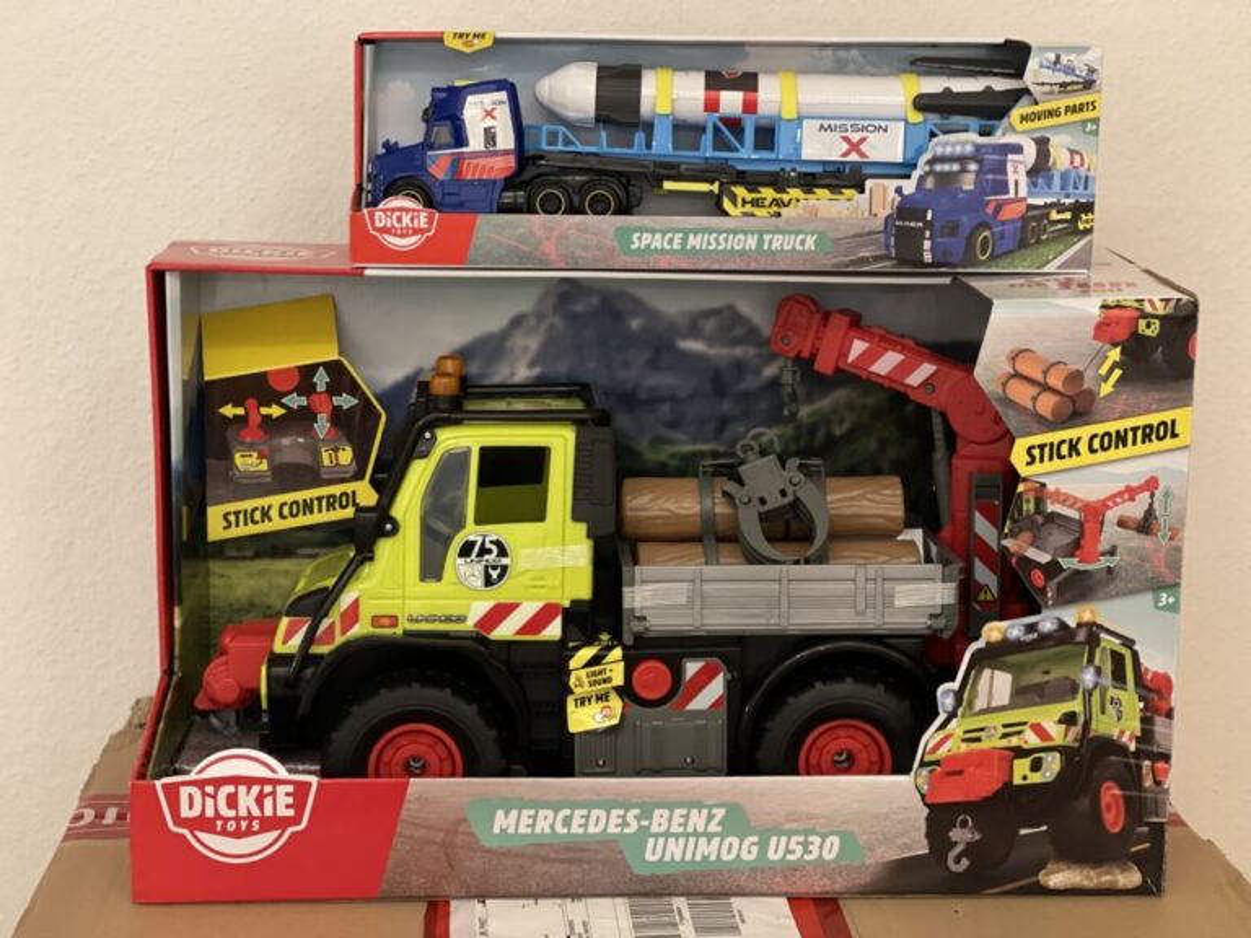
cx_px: 626
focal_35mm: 64
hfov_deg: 30.3
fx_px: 2313
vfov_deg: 22.9
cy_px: 469
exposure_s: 1/14
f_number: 2.2
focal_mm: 7.5
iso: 400
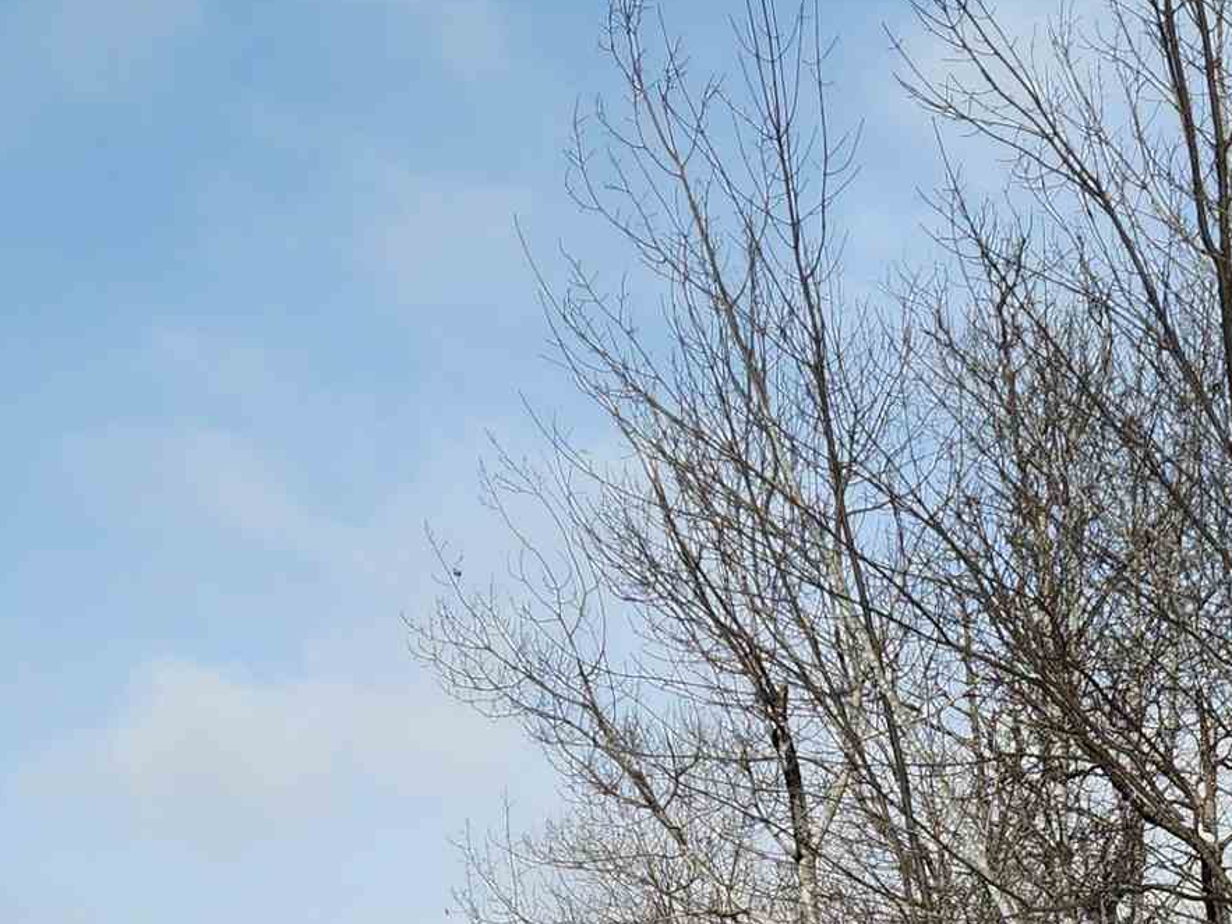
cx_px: 1201
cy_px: 1153
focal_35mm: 80
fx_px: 2847
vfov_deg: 17.4
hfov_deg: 23.5
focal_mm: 5.4
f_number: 1.8
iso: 20
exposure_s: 1/1033
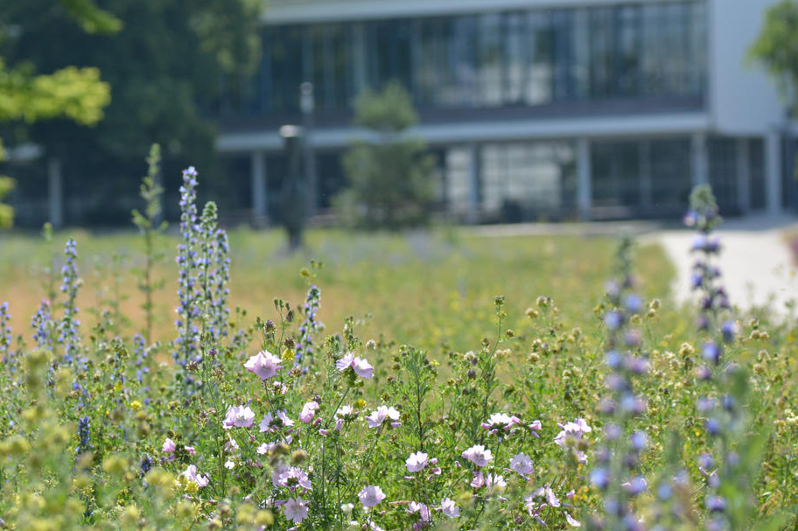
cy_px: 283
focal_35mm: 148
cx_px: 393
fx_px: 3279
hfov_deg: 13.9
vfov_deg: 9.3
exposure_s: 1/4000
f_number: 4.5
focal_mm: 90
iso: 640
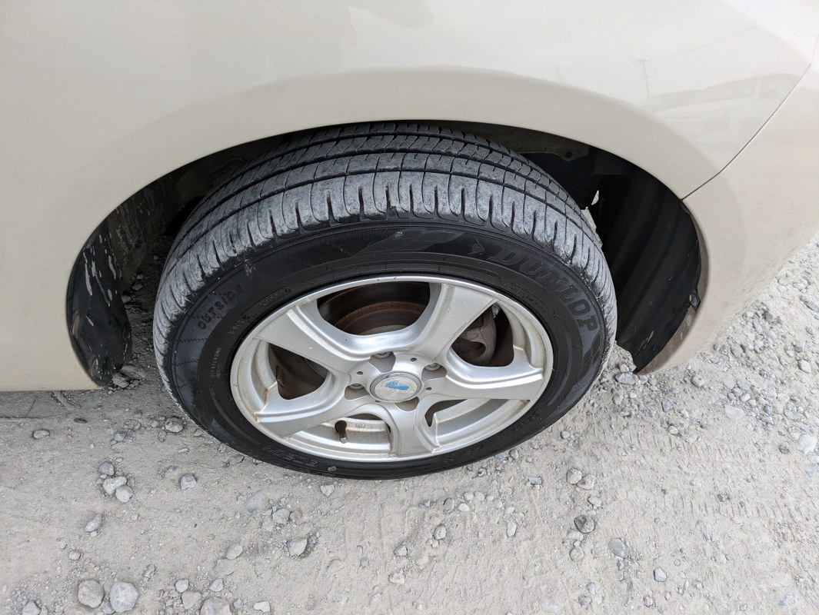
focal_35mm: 25
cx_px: 410
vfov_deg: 54.9
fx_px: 592
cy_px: 308
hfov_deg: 69.4
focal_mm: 5.43
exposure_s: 1/450
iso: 163
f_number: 1.89
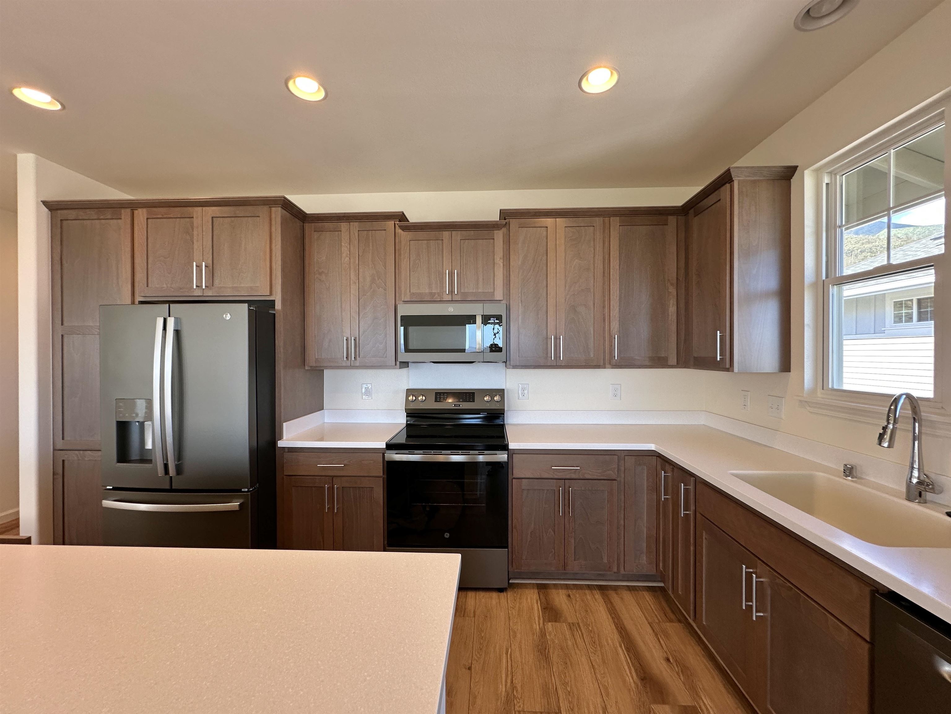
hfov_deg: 102.1
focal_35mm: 14
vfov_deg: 85.7
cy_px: 357
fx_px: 385
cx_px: 476
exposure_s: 1/99
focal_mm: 2.22
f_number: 2.2
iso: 64
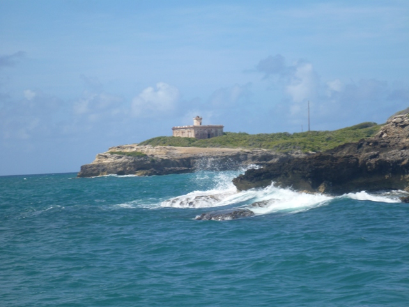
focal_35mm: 120
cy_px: 154
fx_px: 1418
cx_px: 204
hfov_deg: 16.4
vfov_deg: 12.3
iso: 100
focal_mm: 21.3
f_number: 5.8
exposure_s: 1/320
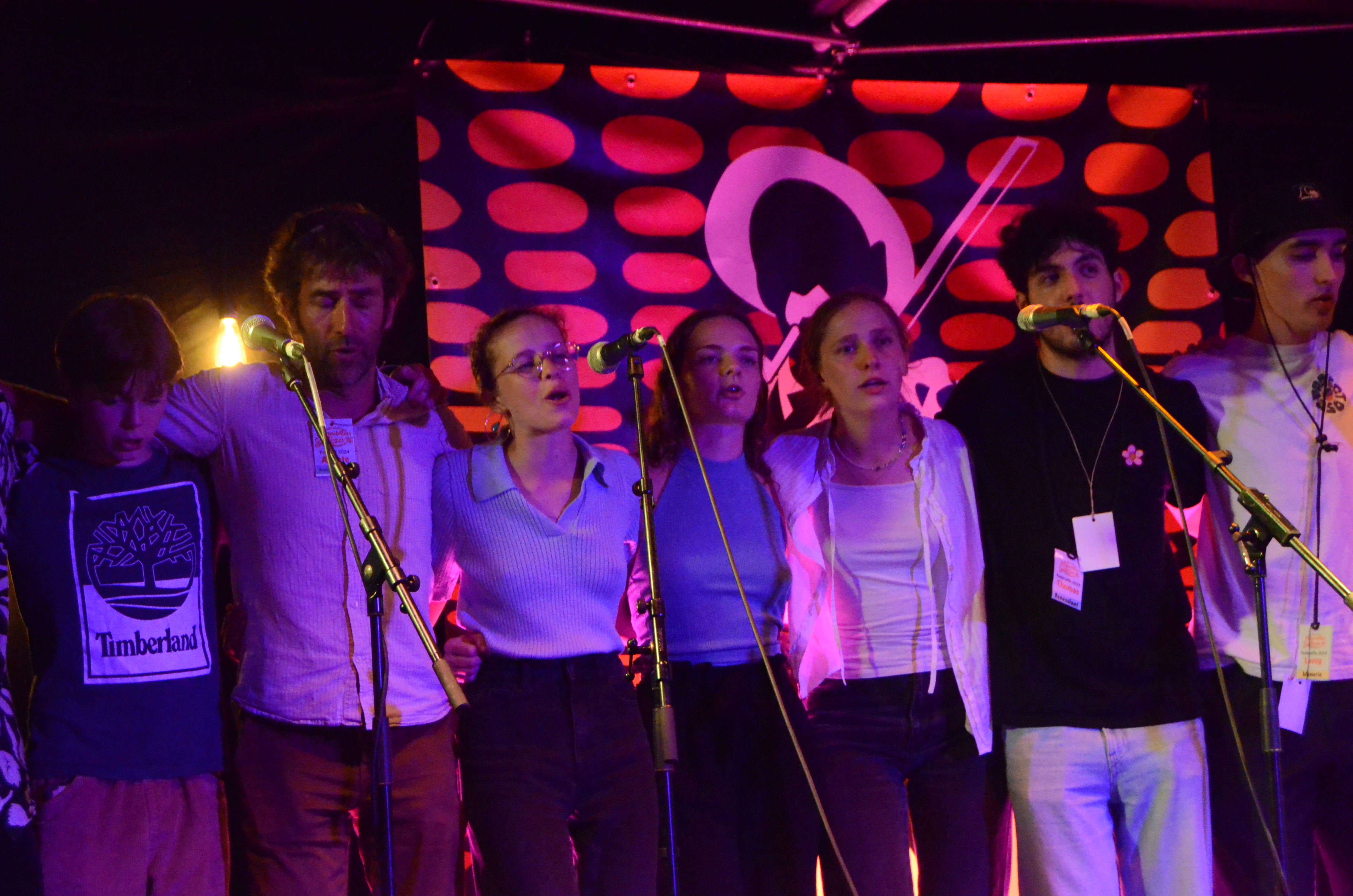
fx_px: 2363
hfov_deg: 32.0
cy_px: 448
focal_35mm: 63
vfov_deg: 21.5
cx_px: 676
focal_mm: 42
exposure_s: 1/125
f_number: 6.3
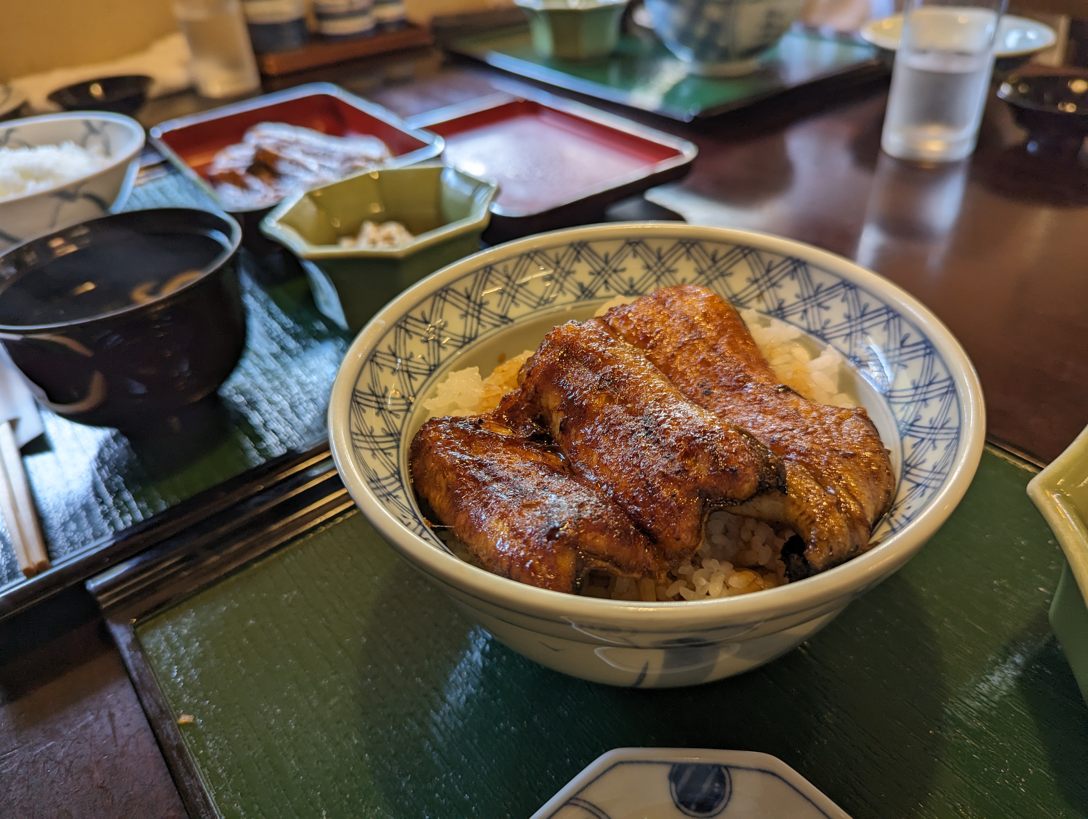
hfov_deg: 71.5
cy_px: 410
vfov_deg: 56.9
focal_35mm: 24
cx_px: 544
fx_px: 755
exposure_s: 1/45.1
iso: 69
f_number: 1.85
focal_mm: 6.81
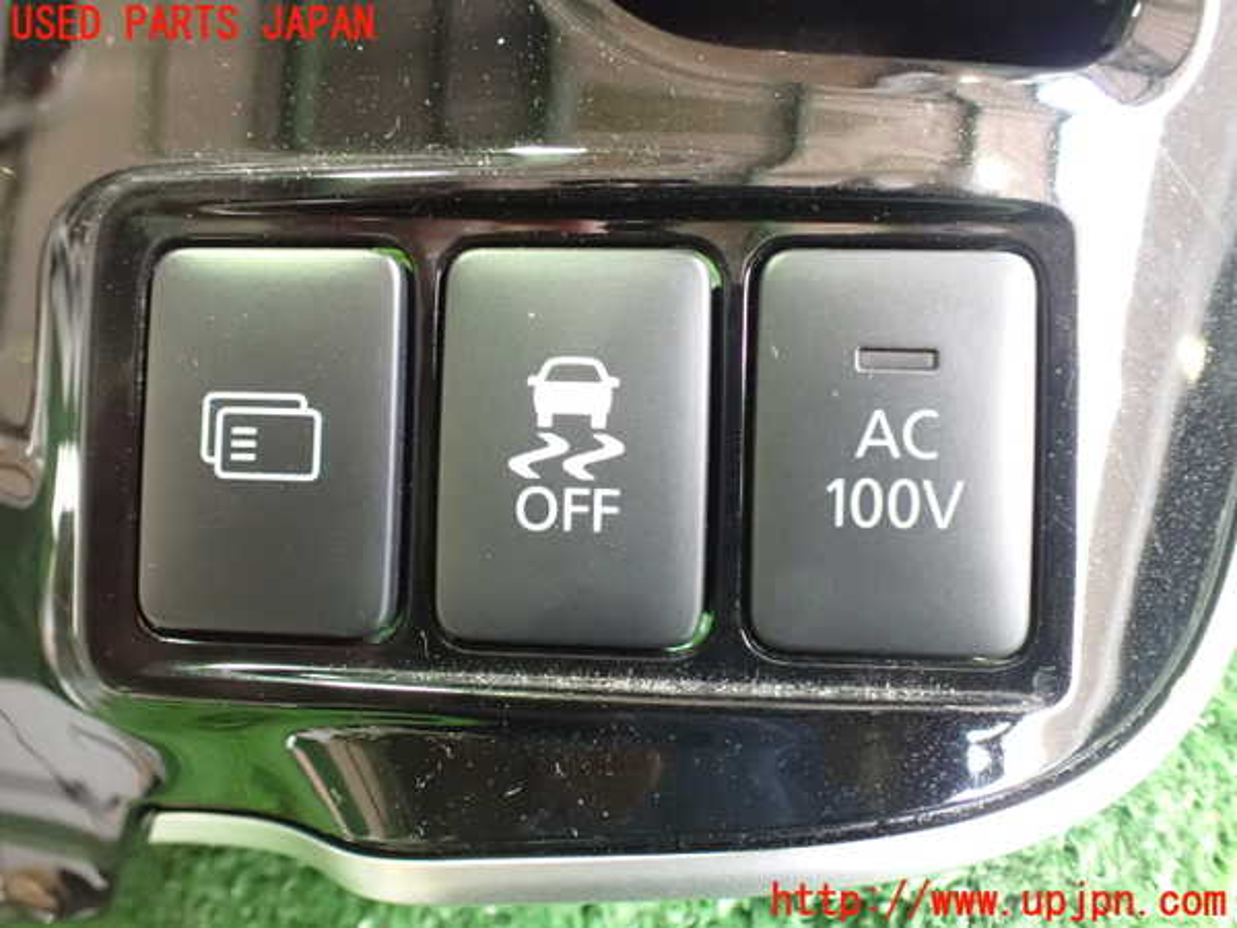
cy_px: 464
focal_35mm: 30
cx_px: 618
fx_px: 1072
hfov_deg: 60.0
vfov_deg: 46.8
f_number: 2.3
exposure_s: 1/30
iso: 1600
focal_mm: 5.4
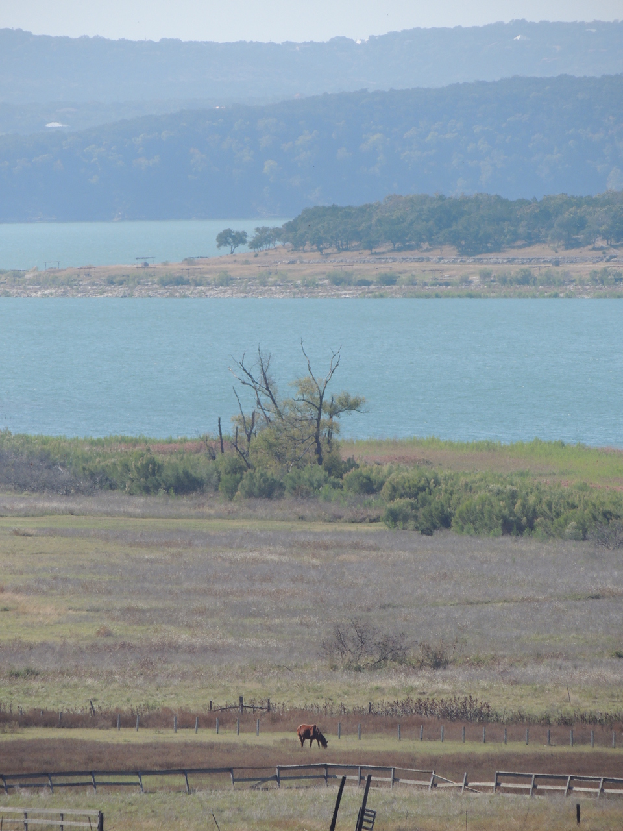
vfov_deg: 4.0
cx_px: 312
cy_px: 416
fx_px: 11998
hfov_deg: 3.0
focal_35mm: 500
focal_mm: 89.1
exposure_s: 1/800
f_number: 4.9
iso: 140
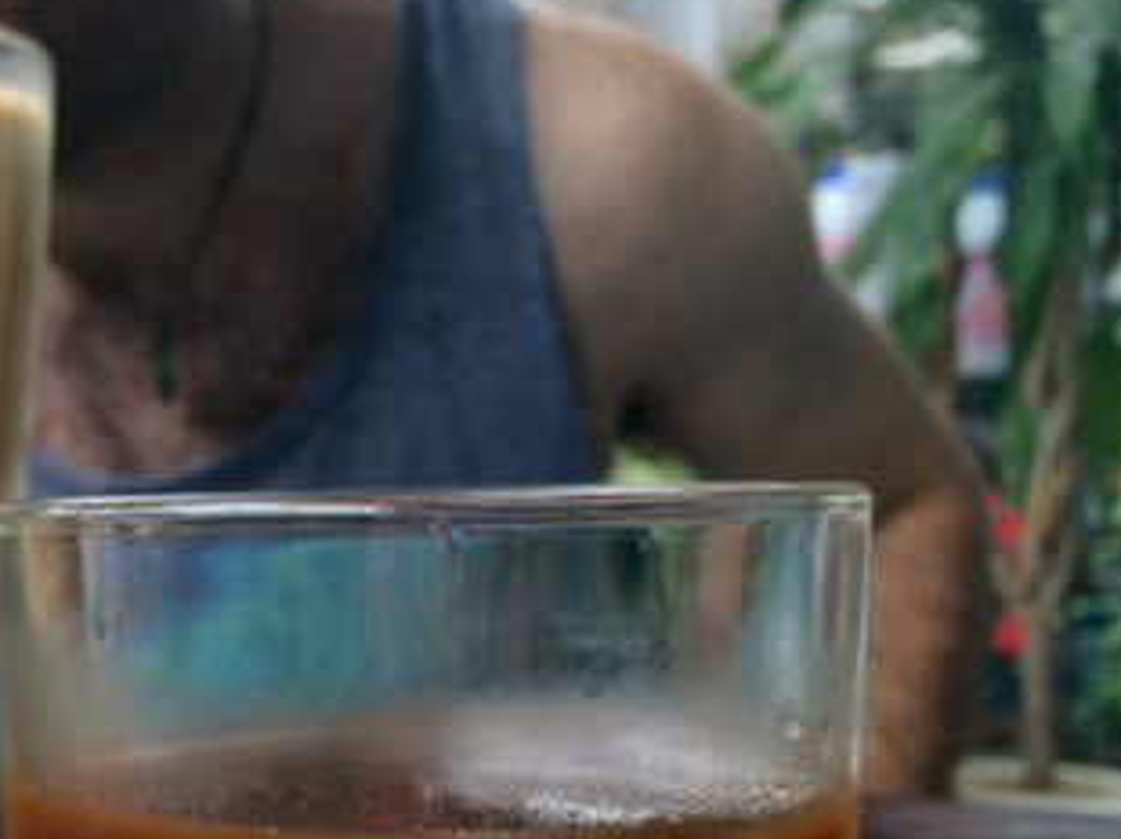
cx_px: 293
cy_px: 600
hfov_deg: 30.3
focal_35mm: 63
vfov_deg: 23.1
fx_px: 2039
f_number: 2.2
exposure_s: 1/40
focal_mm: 4.12
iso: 40
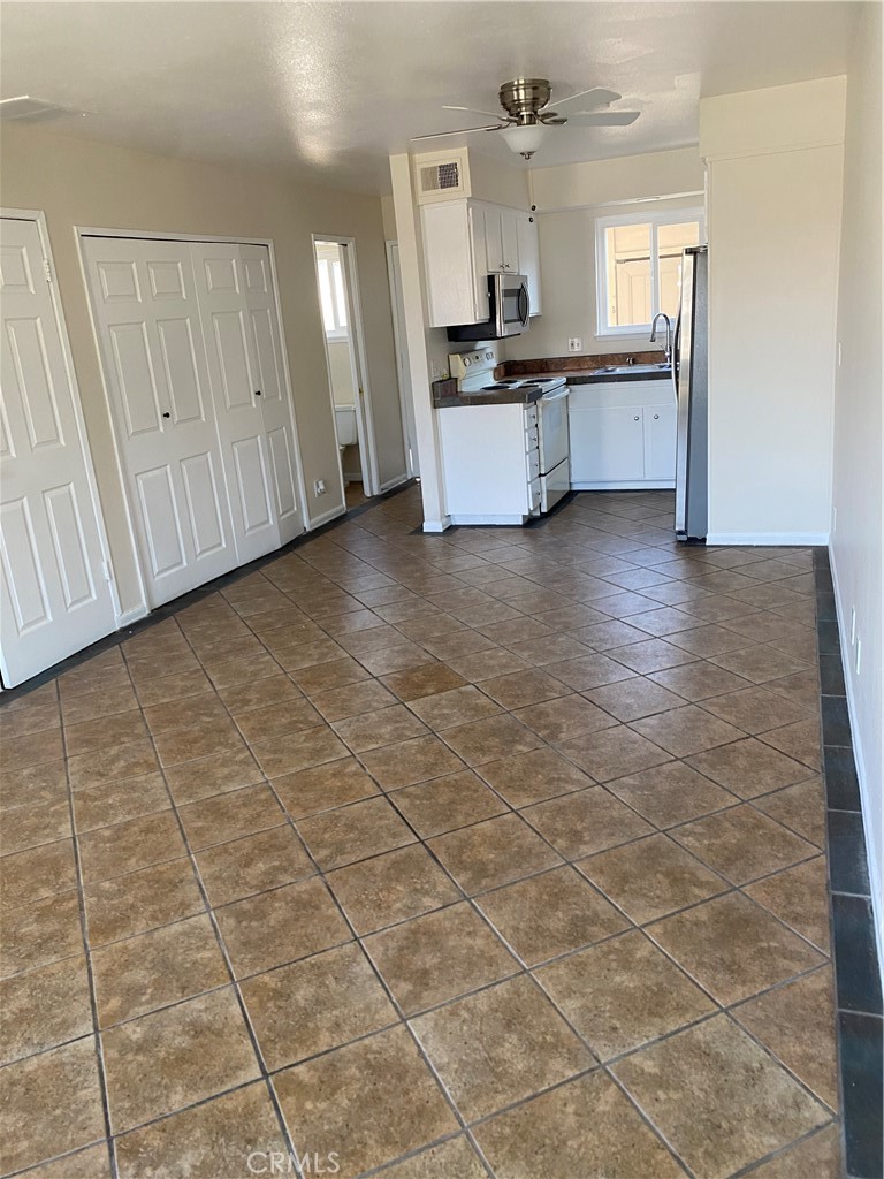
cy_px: 590
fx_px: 885
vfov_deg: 67.3
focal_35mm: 26
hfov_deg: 53.1
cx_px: 442
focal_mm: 4.25
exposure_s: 1/92
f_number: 1.8
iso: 125
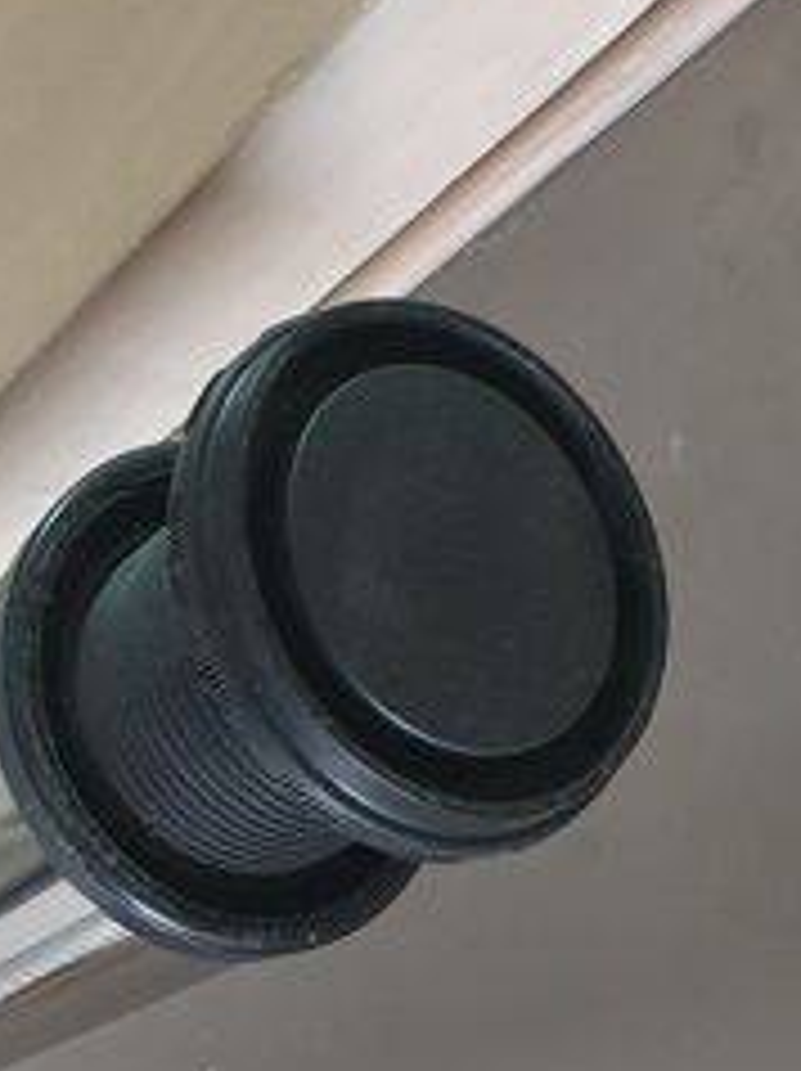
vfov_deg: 25.4
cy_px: 1238
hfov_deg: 20.6
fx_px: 2164
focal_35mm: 70
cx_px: 117
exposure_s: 1/40
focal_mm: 4.32
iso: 640
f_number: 2.4
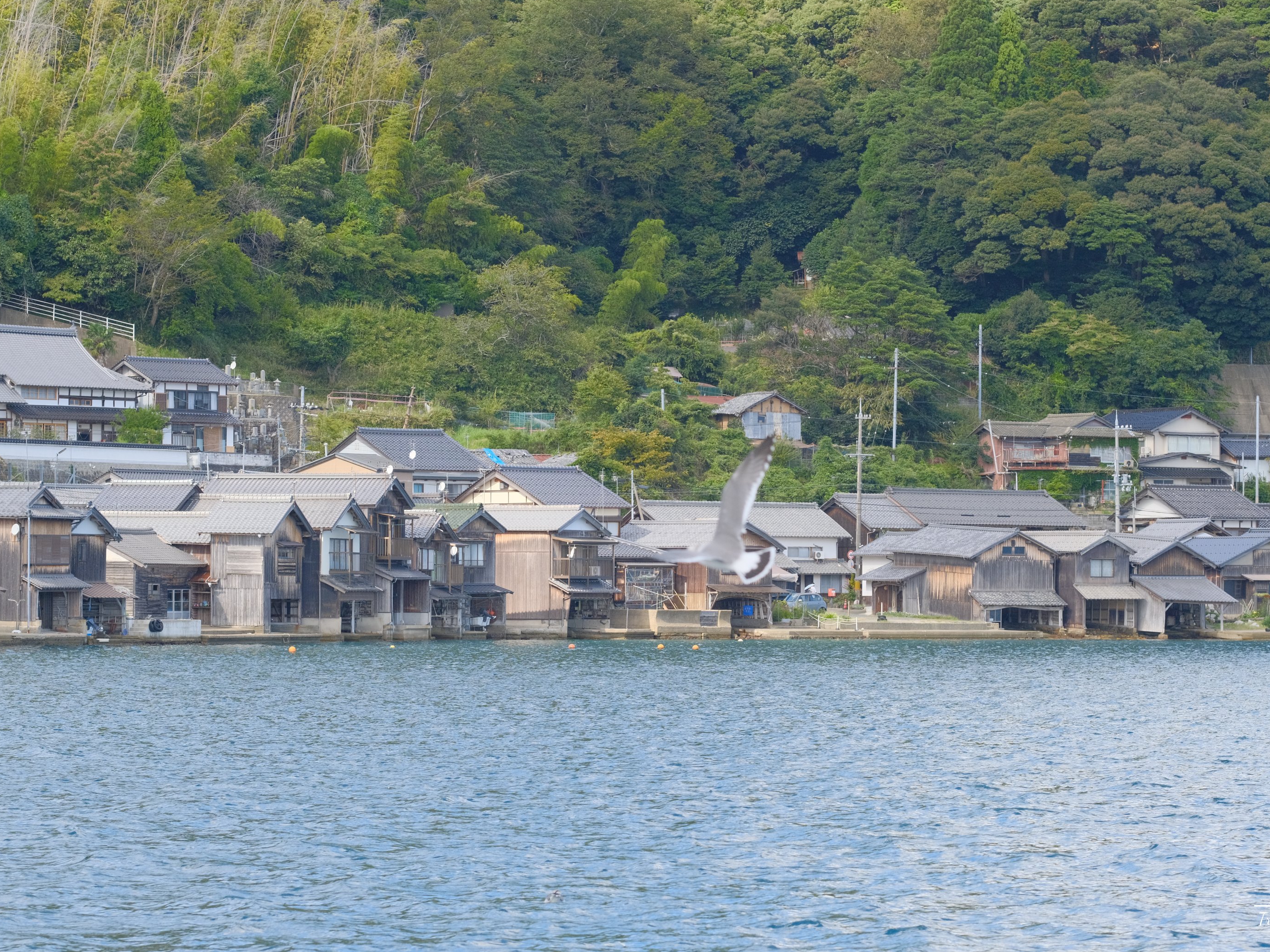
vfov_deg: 10.1
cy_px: 474
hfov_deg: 13.4
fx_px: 5393
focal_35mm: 147
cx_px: 656
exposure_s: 1/900
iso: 800
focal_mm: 90
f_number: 5
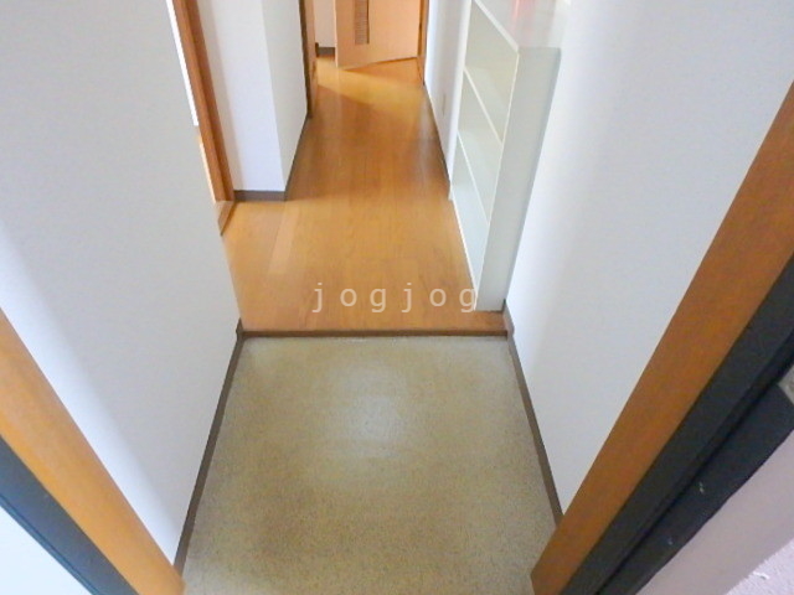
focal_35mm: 21
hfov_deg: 79.0
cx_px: 397
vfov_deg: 63.4
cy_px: 298
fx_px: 482
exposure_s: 1/20
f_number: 3.5
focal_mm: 3.7
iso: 800
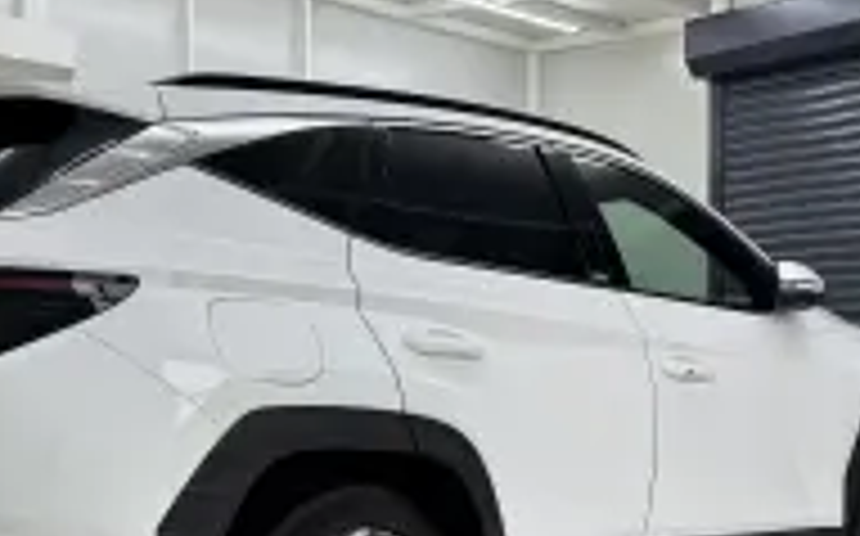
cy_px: 410
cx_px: 320
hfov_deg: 41.5
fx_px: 1124
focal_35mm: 48
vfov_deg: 26.4
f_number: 1.78
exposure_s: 1/100
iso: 80
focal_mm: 6.76
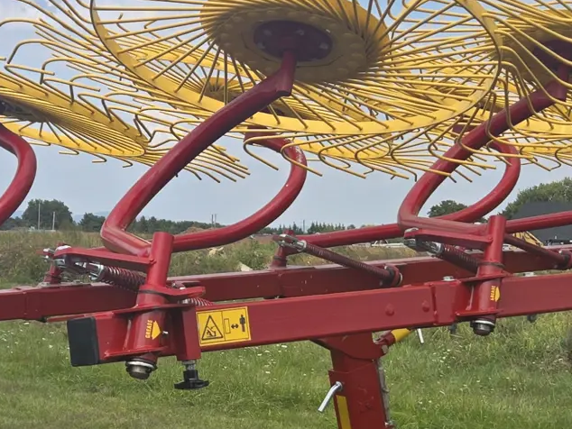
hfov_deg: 22.5
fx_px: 1438
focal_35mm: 87
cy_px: 406
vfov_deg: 16.7
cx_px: 253
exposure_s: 1/1580
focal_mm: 5.4
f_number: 1.8
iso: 25
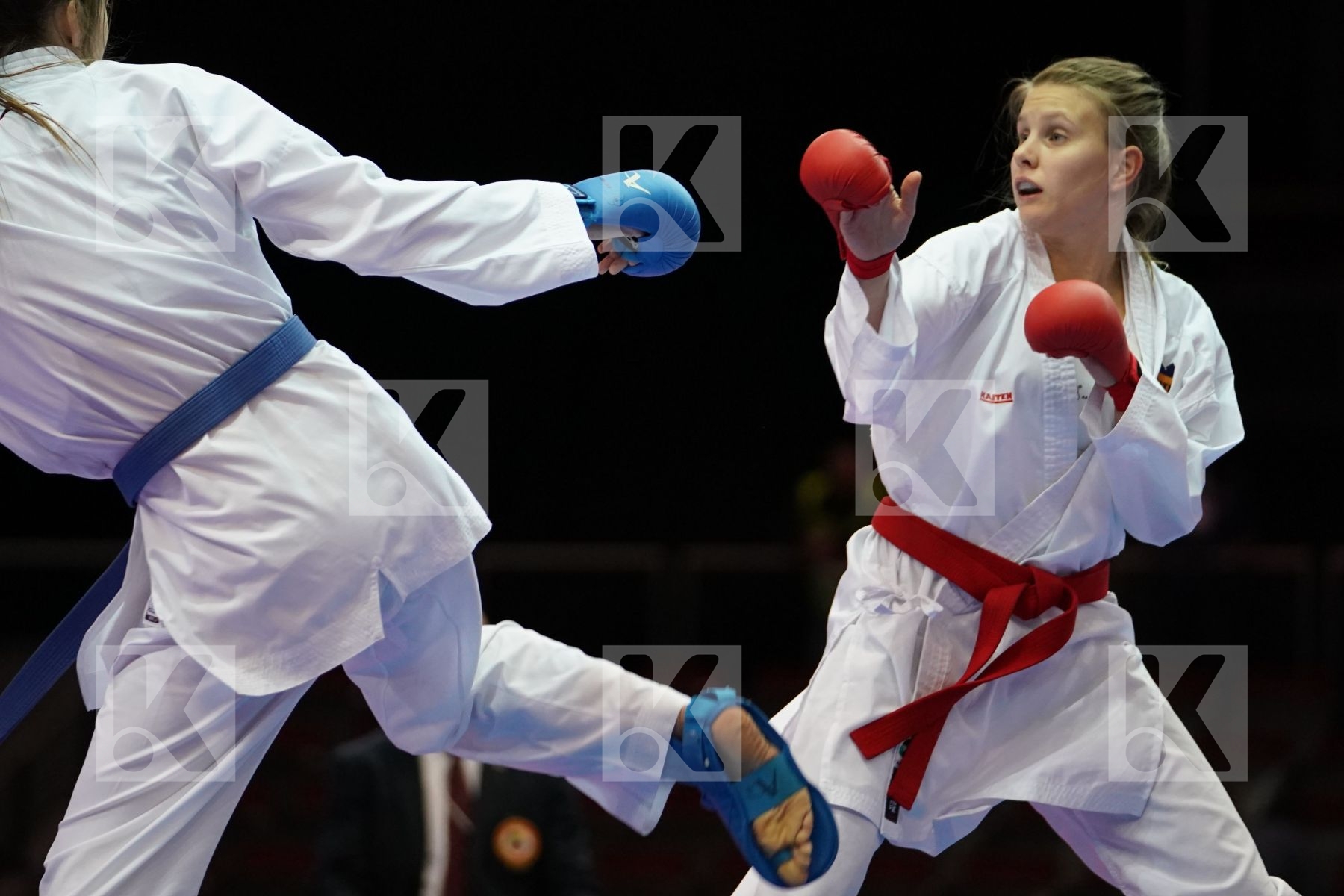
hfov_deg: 9.4
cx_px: 672
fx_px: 8213
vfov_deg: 6.2
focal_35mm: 220
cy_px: 448
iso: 3200
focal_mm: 147
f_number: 2.8
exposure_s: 1/1000
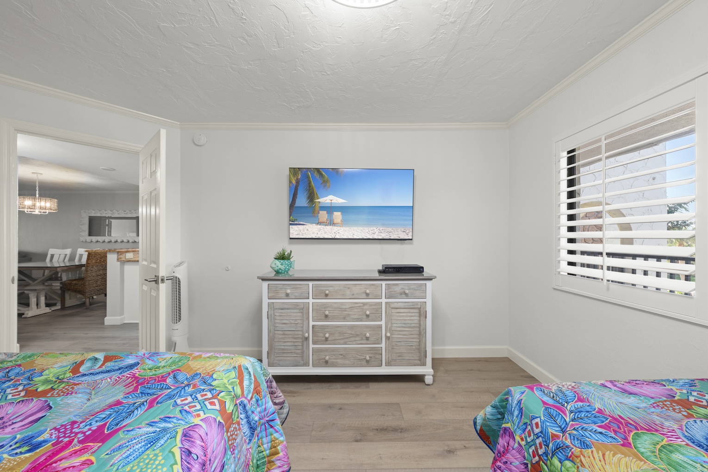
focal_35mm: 13
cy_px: 236
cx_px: 354
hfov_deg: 108.3
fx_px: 256
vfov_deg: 85.5
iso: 160
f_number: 10
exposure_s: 1.3
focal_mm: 13
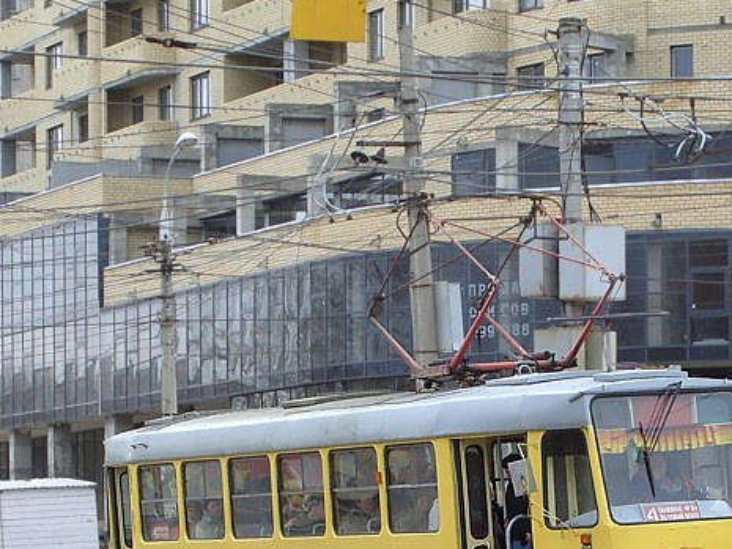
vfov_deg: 9.6
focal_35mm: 154
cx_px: 176
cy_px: 447
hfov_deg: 12.8
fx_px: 3257
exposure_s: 1/250
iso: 80
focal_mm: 15.5
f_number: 4.3
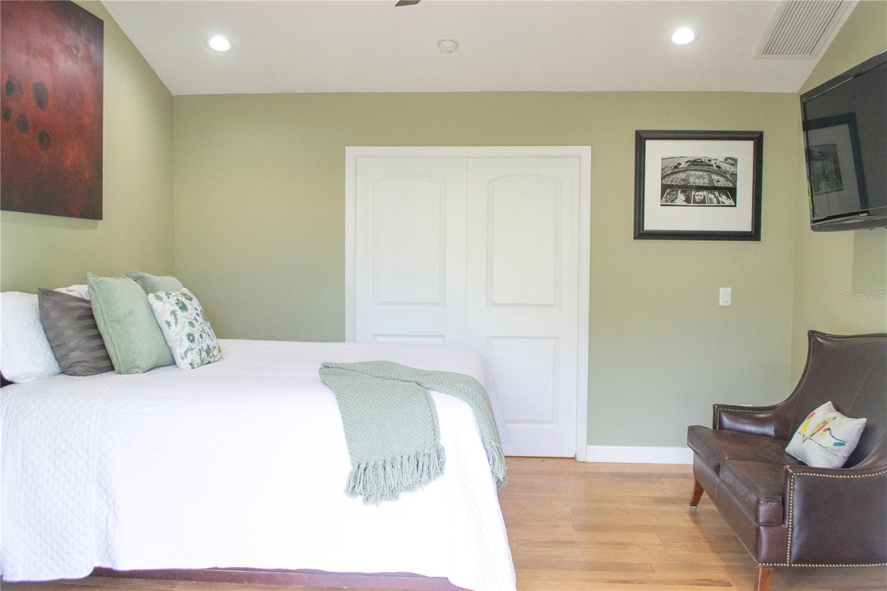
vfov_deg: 40.0
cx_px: 444
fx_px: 813
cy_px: 296
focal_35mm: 33
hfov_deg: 57.2
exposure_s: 1/60
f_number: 8
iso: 800
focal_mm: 22
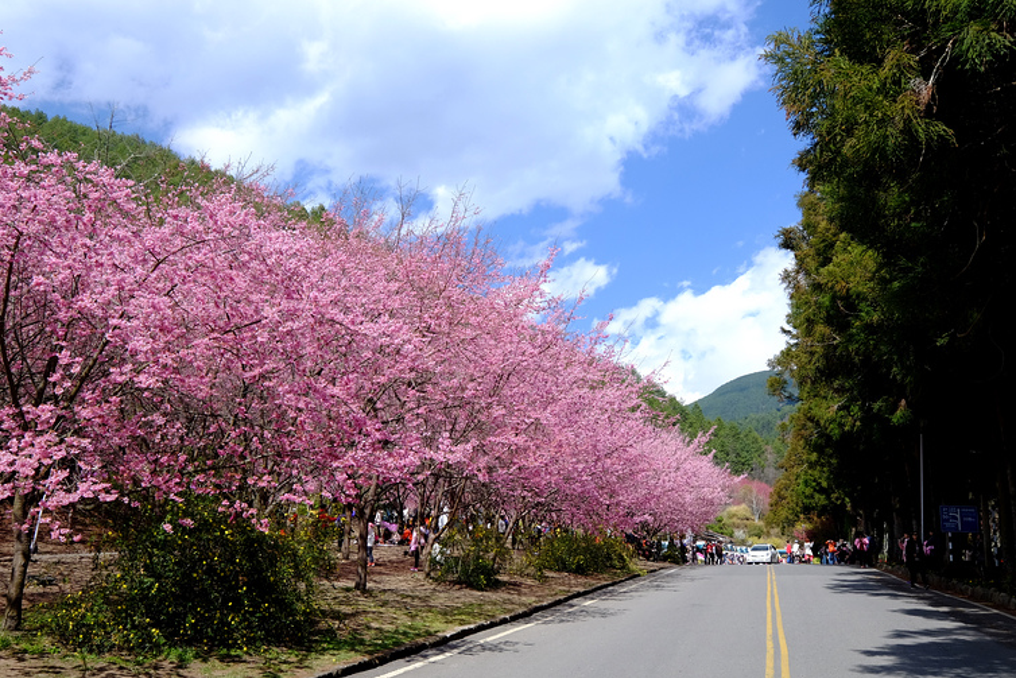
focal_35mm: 35
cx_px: 505
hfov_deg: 54.4
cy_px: 323
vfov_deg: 37.9
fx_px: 988
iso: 200
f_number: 9
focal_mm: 21.9
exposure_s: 1/75
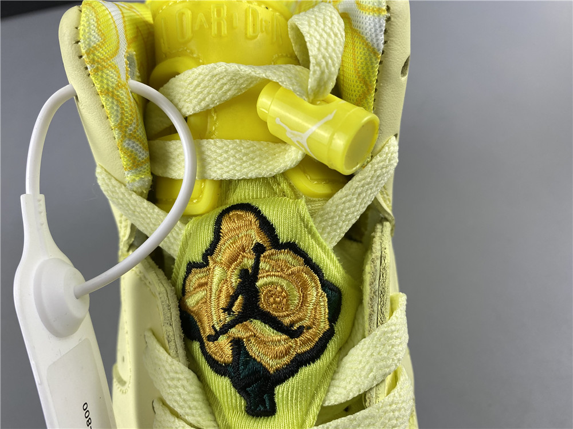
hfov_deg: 67.3
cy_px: 214
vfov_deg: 53.1
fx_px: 430
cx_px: 286
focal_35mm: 26
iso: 50
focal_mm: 4.25
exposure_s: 1/100
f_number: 1.8
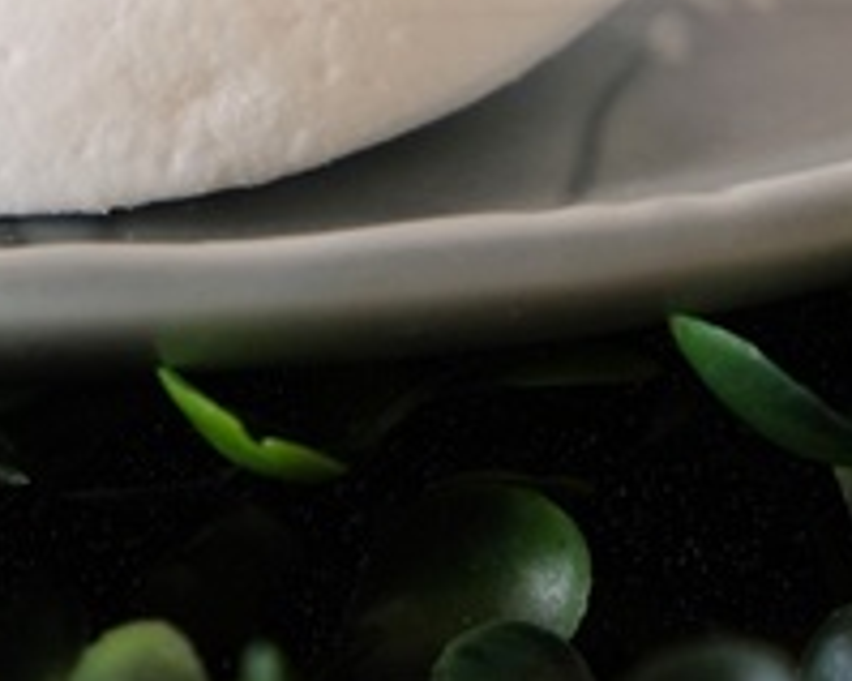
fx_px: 8368
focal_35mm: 332
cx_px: 223
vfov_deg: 4.6
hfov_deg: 5.8
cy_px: -518
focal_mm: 55
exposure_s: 1/125
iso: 400
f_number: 4.5
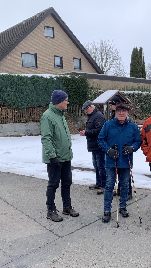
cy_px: 147
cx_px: 139
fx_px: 299
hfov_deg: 27.2
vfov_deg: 48.3
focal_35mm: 42
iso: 25
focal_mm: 4.25
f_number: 1.8
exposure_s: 1/1136
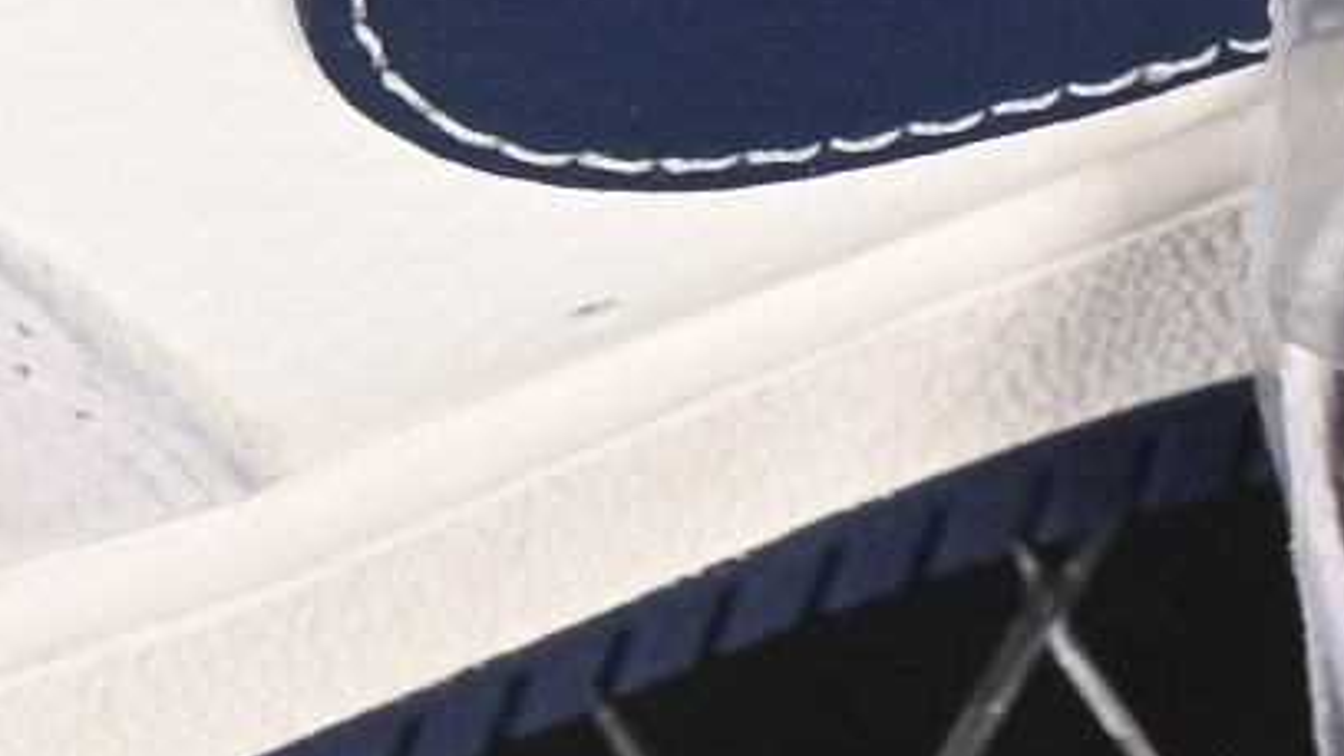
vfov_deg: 2.2
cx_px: -294
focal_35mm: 538
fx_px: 19174
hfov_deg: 4.0
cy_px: -1347
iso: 160
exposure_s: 1/60
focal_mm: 50
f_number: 7.1
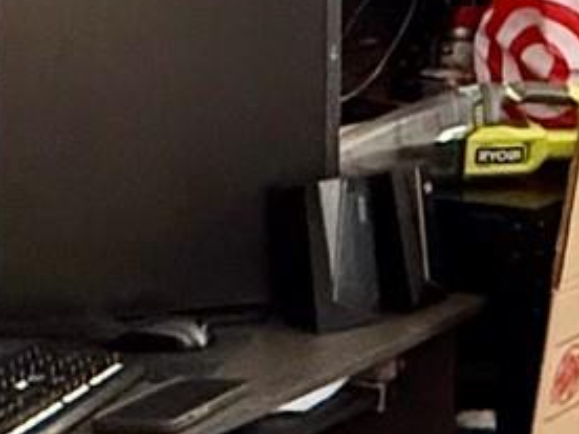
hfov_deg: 15.2
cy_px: 6
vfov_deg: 14.0
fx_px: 1740
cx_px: 1164
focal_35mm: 104
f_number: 2.2
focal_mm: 2.22
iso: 640
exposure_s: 1/60
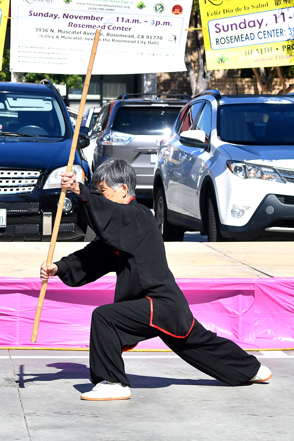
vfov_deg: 24.8
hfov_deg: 16.7
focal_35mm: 82
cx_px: 147
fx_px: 1005
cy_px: 220
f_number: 7.1
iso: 320
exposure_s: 1/1000
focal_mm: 82
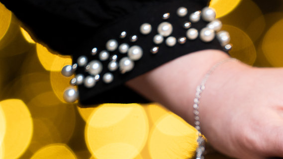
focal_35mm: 589
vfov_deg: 2.1
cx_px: 259
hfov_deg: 3.7
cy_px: 206
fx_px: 4420
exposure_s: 1/80
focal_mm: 200
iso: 400
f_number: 2.8
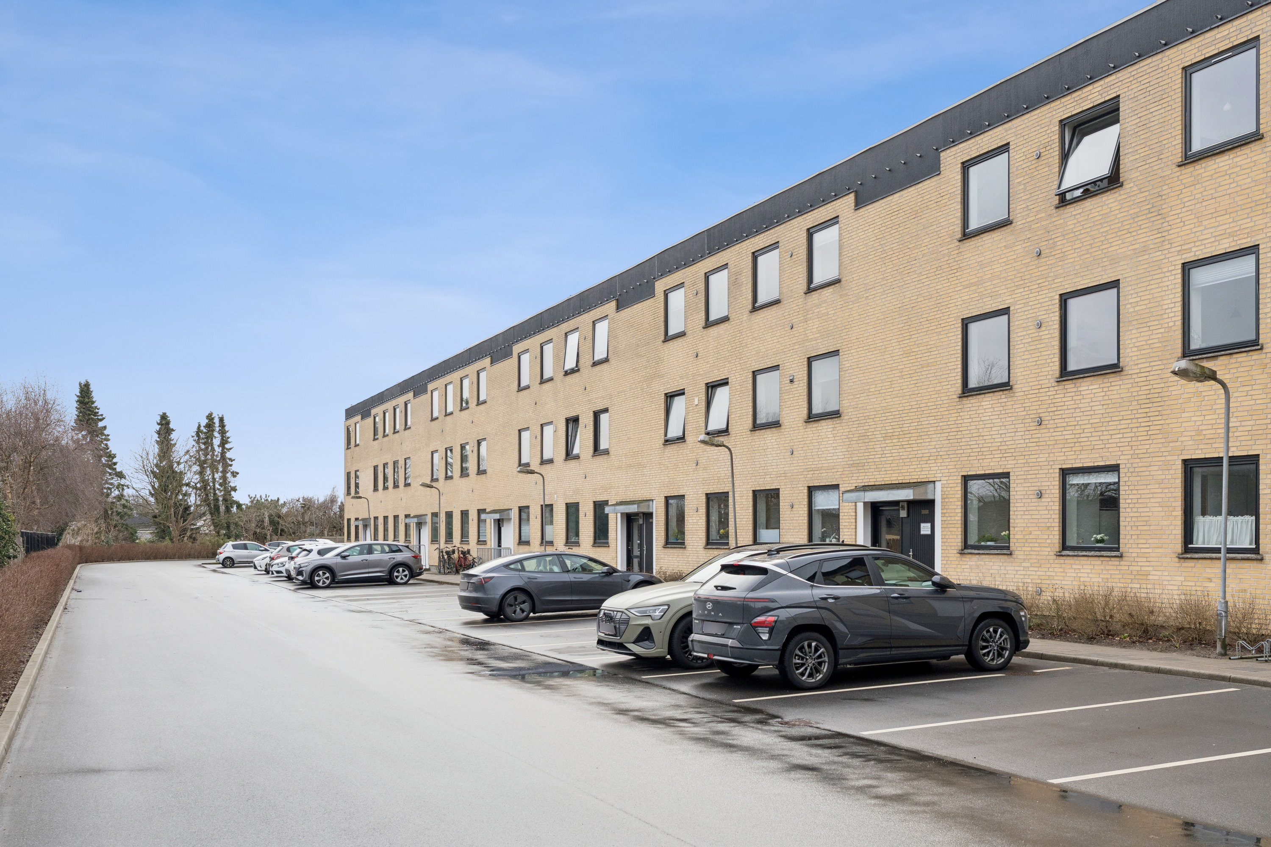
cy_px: 424
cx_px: 636
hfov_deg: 54.4
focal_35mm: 35
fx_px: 1236
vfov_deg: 37.9
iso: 800
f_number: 10
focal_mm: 35
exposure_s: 1/500
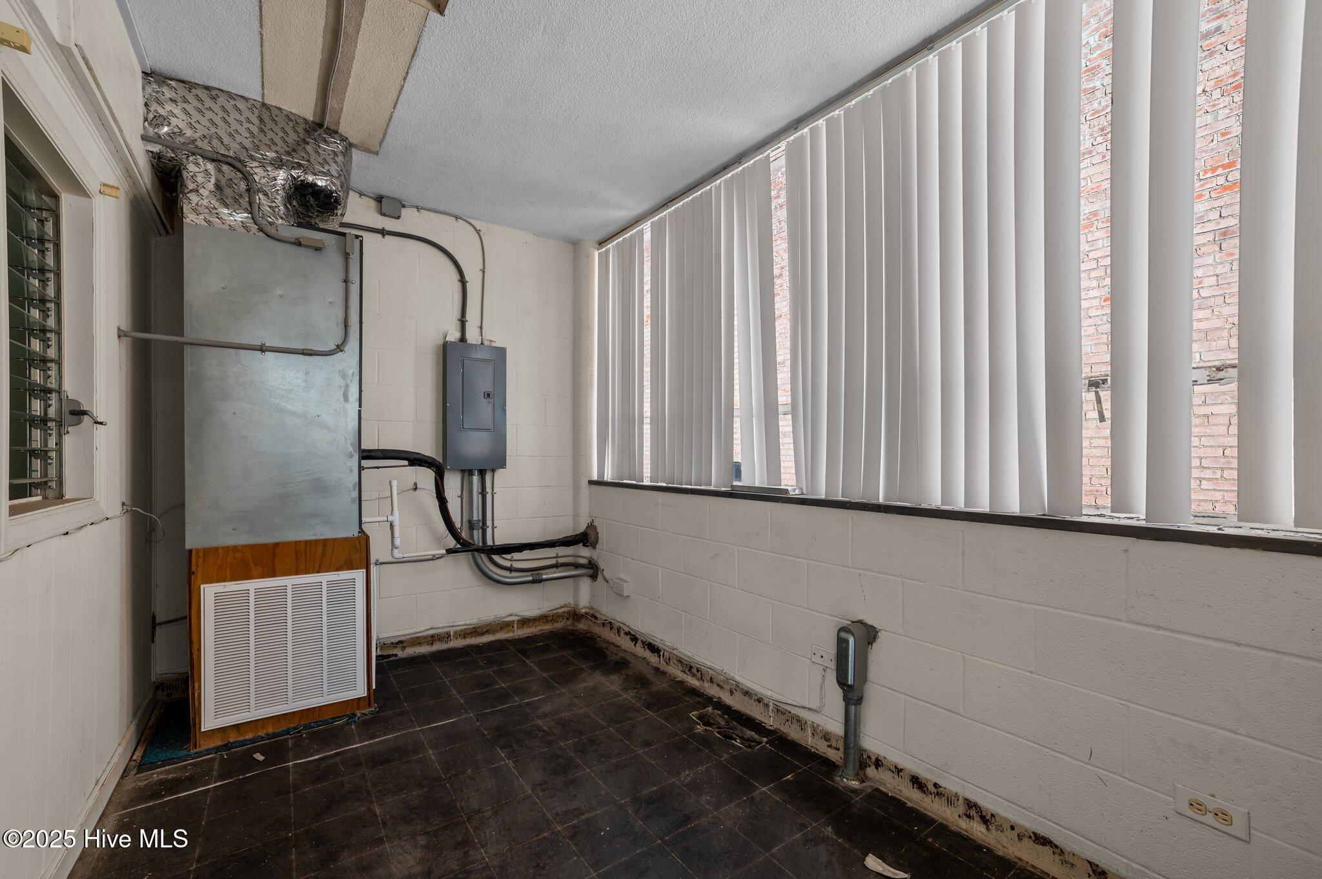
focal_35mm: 14
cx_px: 661
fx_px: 514
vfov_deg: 81.1
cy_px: 440
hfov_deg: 104.3
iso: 250
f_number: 8
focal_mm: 14
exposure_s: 1/15
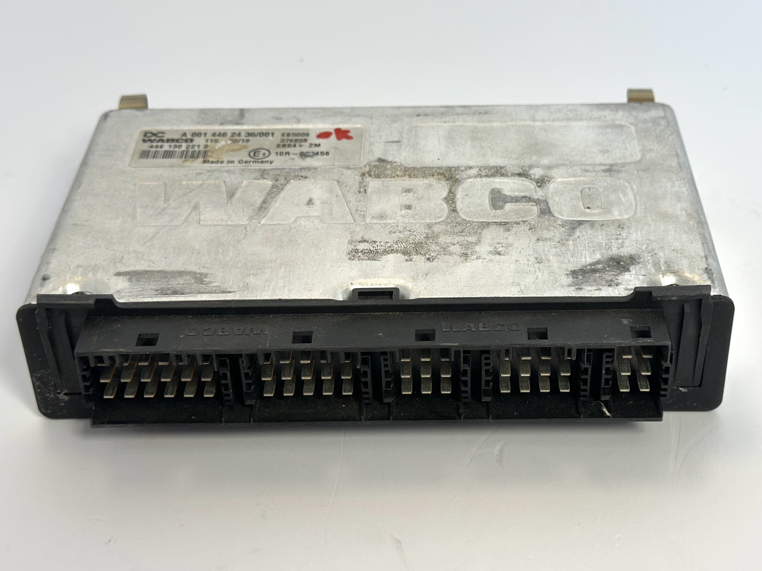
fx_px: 1057
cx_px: 381
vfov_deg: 30.3
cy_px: 286
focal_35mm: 48
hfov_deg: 39.7
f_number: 1.78
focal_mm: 6.86
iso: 64
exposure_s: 1/135
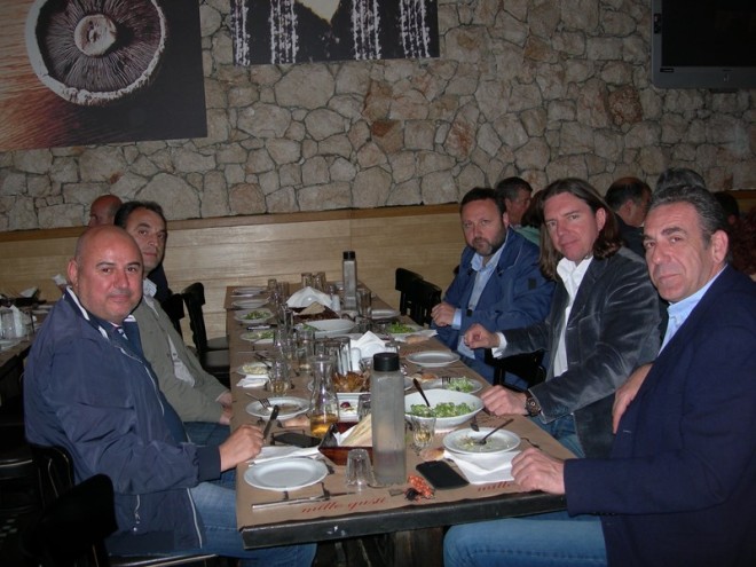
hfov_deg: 49.0
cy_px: 284
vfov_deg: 37.7
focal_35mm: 38
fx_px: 830
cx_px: 378
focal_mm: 7.8
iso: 72
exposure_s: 1/60.1
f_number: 2.8
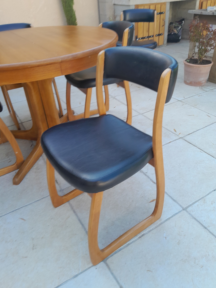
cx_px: 108
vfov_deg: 67.3
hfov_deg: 53.1
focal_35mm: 26
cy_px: 144
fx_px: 216
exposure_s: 1/60
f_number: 1.8
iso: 40
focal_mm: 3.98
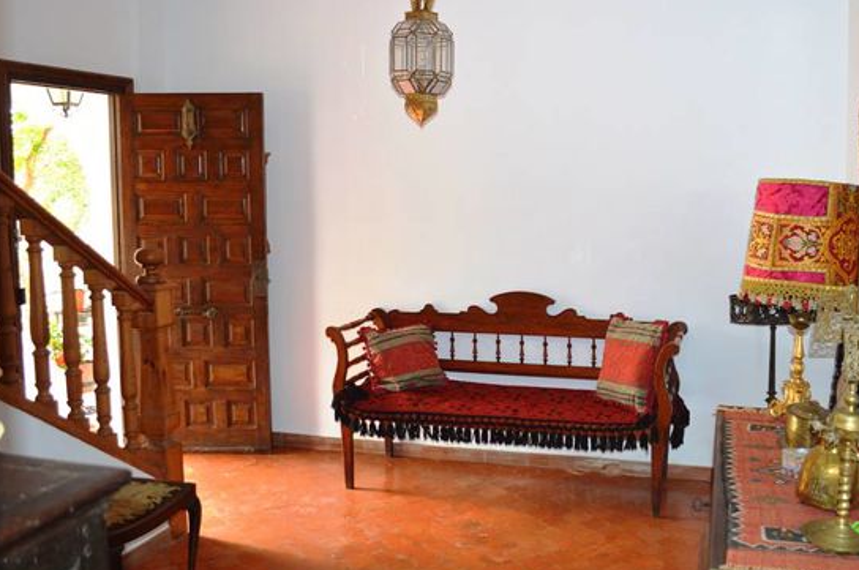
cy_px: 254
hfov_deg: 54.1
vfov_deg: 37.7
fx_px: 834
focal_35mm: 35
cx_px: 522
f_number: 3.5
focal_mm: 18
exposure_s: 1/60
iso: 450
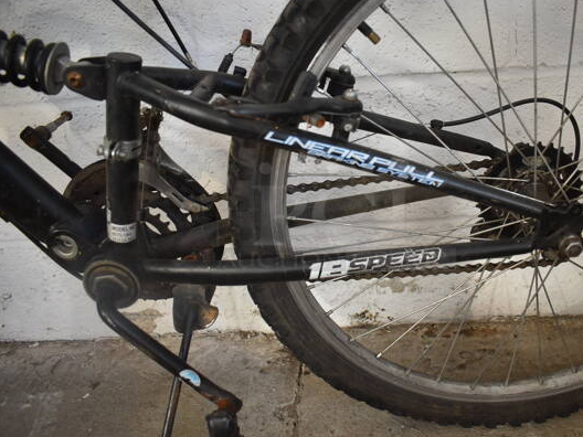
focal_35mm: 30
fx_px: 505
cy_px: 213
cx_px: 333
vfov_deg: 46.8
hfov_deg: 59.7
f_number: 3.5
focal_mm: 18
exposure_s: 1/125
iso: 1000
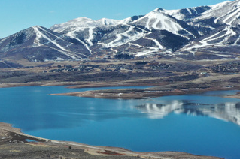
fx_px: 599
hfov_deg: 22.6
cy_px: 63
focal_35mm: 90
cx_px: 88
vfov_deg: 15.1
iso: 100
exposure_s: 1/320
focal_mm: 10.26
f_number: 7.1
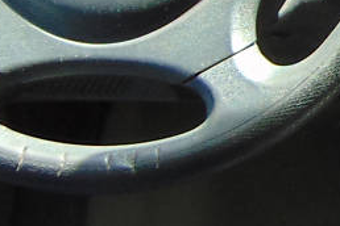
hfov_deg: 11.9
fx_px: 1520
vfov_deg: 8.5
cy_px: 13
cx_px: 592
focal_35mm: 161
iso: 80
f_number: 3
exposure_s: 1/100
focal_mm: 4.5
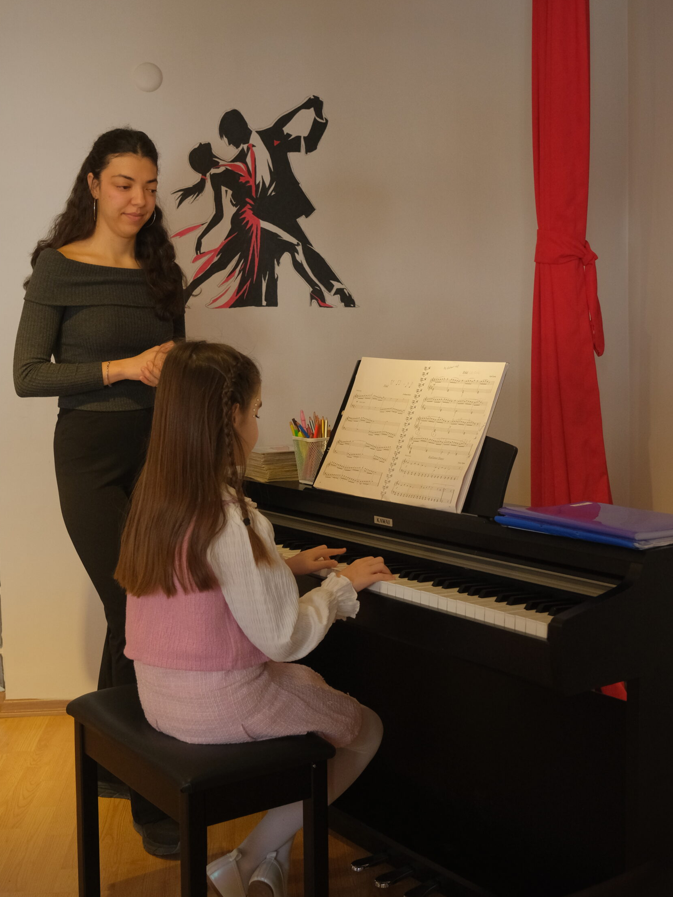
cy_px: 450
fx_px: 1063
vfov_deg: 45.8
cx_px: 333
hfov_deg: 35.1
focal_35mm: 41
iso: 1600
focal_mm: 24.7
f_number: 4.5
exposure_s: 1/160
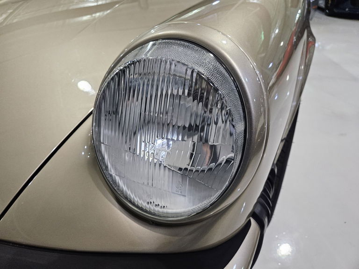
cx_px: 180
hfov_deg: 73.9
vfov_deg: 58.9
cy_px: 134
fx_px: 239
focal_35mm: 23
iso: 640
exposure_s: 1/120
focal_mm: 5.4
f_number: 1.8
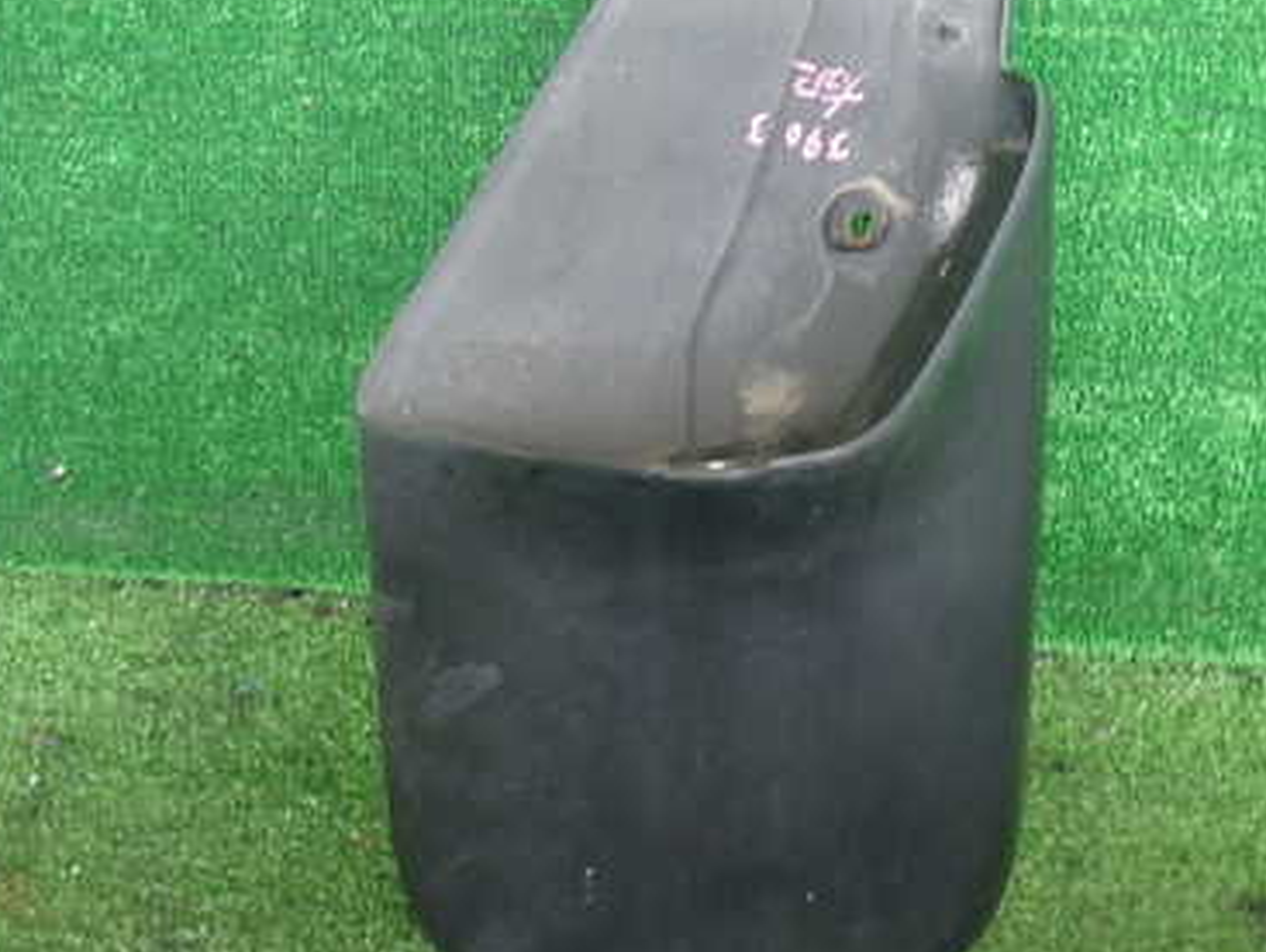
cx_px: 711
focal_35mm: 49
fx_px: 1794
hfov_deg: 38.8
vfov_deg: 29.4
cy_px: 279
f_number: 2.3
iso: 200
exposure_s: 1/60
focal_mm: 5.4
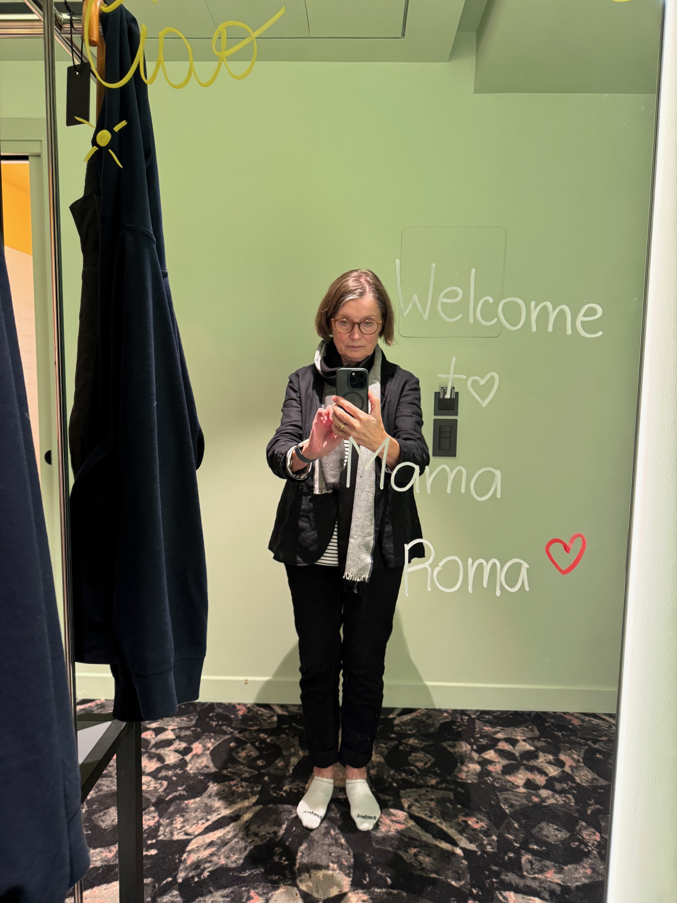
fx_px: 626
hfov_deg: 56.8
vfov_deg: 71.6
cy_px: 452
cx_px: 338
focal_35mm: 24
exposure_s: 1/56
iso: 500
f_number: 1.78
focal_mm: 6.76
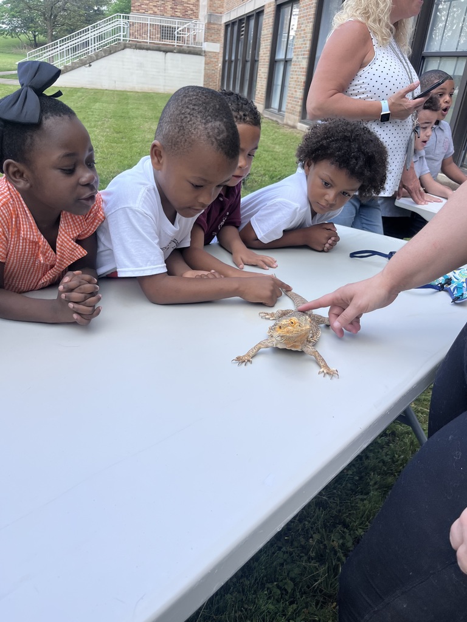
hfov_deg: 53.1
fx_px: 468
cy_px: 311
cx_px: 234
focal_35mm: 26
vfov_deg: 67.3
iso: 50
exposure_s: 1/569
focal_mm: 5.1
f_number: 1.6
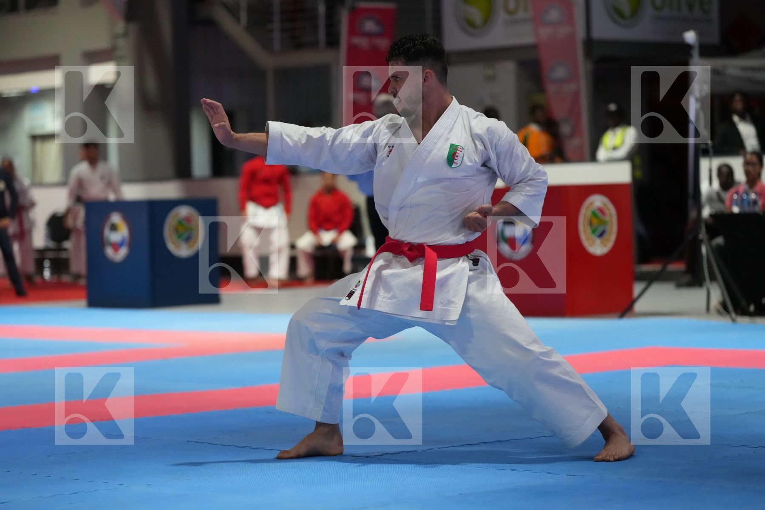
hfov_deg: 18.9
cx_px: 382
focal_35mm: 108
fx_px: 2295
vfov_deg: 12.7
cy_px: 255
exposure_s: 1/500
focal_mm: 108
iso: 6400
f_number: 2.8
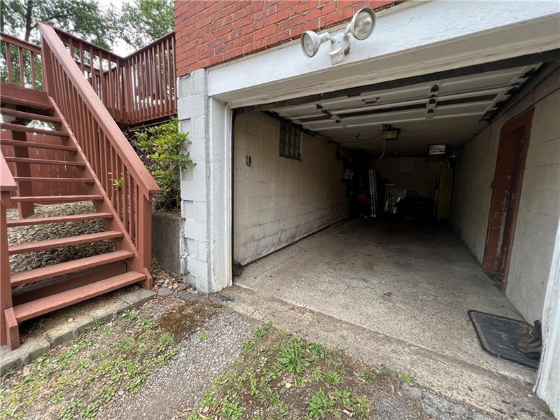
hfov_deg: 106.2
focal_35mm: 13
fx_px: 210
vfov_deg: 89.9
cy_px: 210
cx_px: 280
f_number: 1.8
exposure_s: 1/144
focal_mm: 1.57
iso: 32
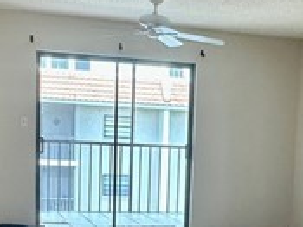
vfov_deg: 17.3
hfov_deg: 23.6
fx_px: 717
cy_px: 253
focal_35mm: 82
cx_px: 222
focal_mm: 2.22
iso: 64
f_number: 2.2
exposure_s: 1/120
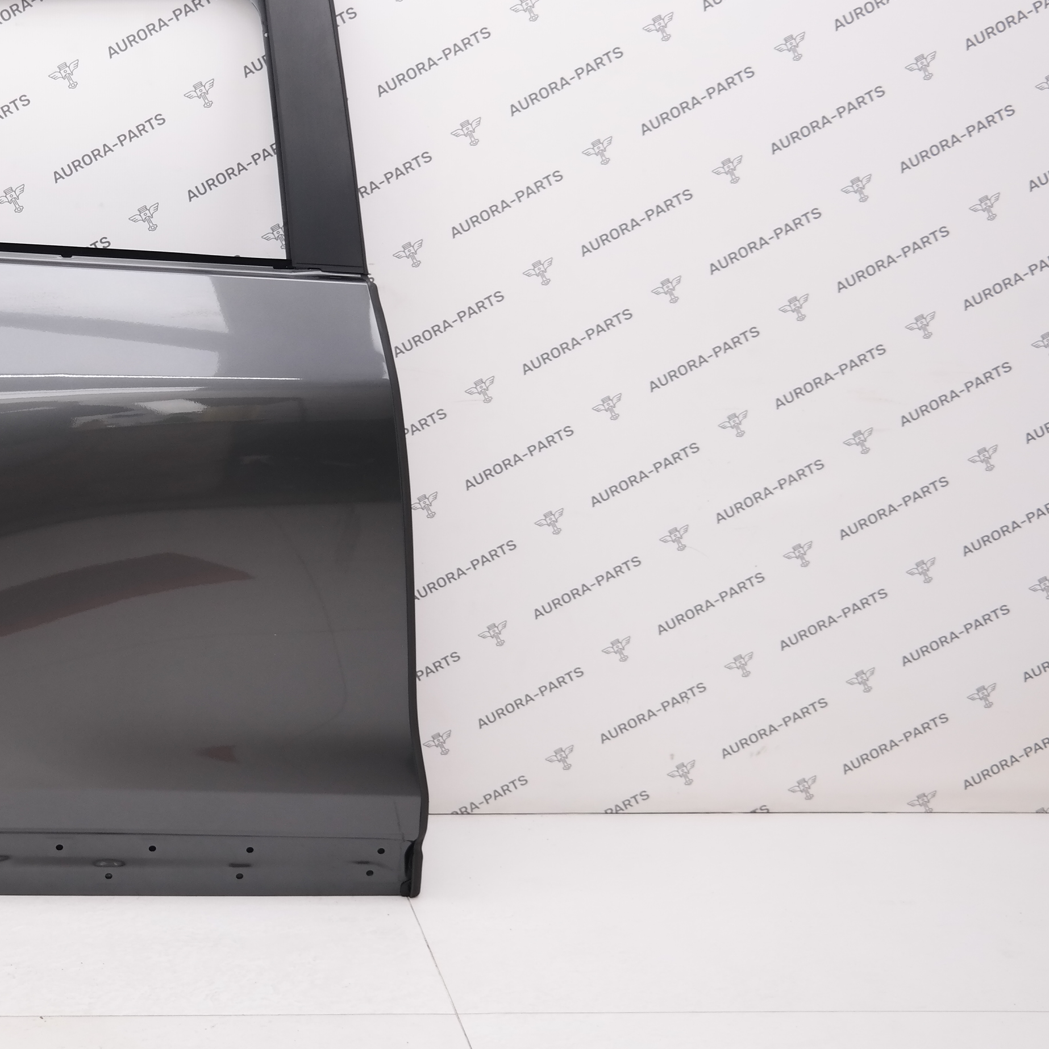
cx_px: 33
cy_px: 411
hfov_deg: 24.4
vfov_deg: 25.3
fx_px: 2331
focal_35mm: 68
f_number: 4
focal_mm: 25
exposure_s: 1/80
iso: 200
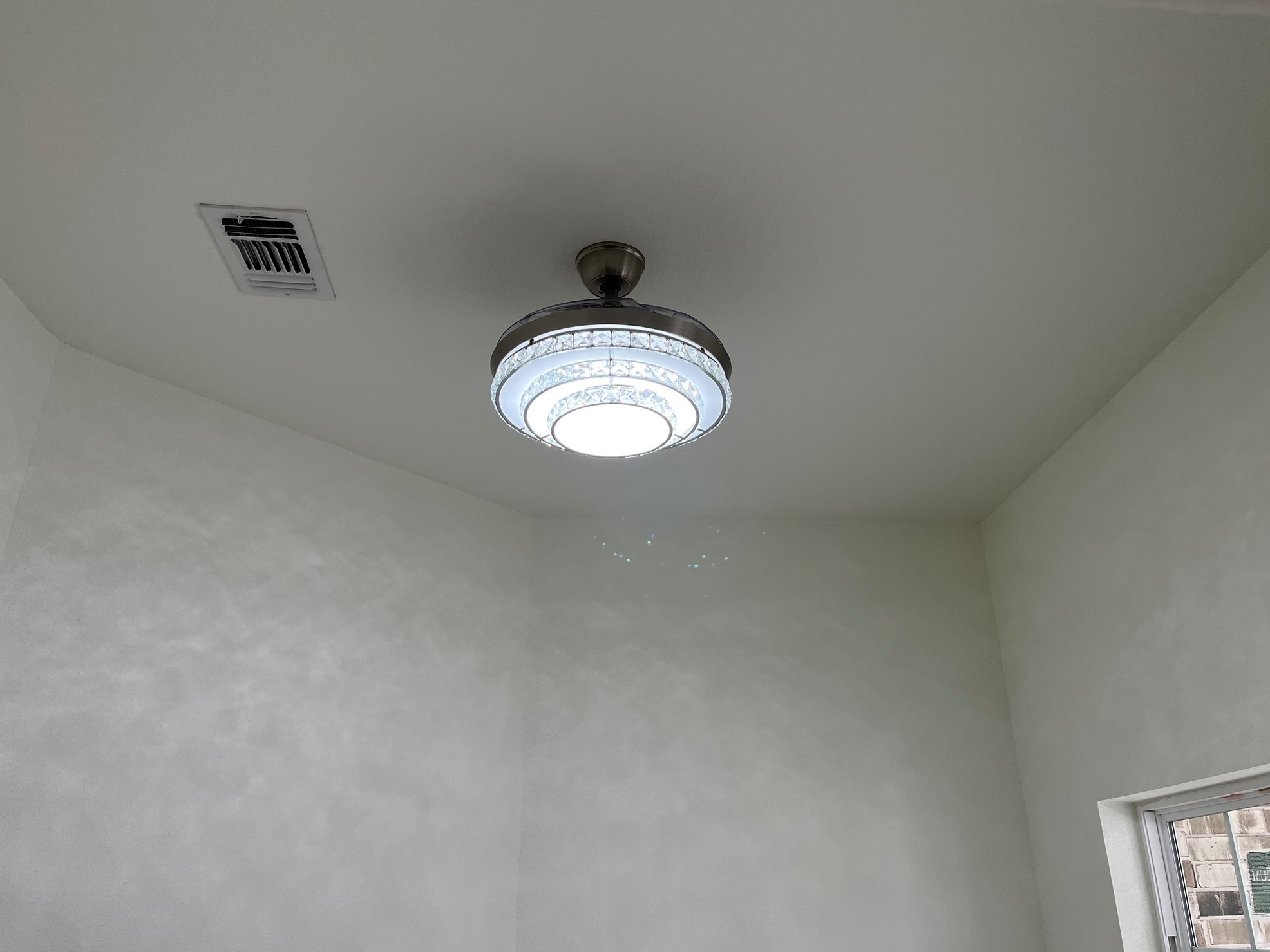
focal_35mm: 27
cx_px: 640
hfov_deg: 65.3
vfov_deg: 51.3
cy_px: 461
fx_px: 991
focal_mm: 5.1
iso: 64
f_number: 1.6
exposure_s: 1/155
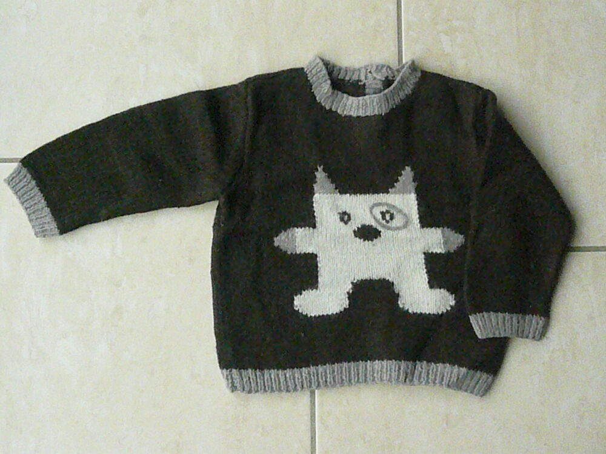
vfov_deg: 29.7
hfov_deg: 38.9
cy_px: 227
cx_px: 303
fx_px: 858
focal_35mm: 49
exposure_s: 1/400
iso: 3200
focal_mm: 8.1
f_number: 10
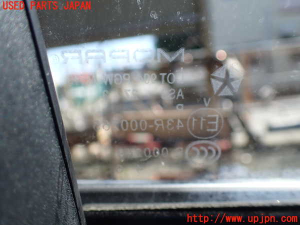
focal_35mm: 30
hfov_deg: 60.0
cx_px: 150
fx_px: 260
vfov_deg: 46.8
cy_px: 112
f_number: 2.3
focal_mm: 5.4
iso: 100
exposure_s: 1/160
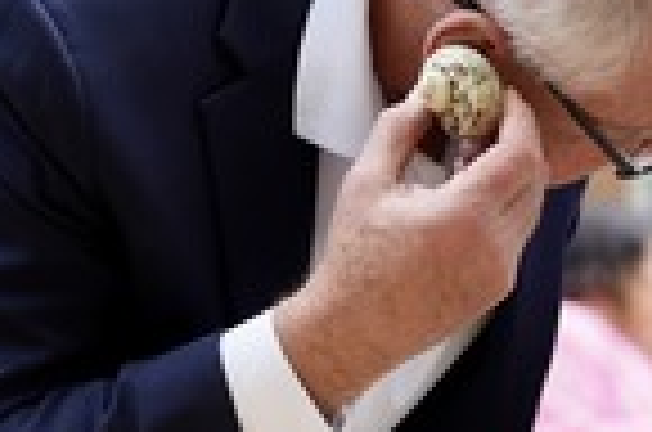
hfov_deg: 10.1
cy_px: 475
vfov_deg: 6.6
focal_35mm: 205
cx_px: 297
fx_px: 3705
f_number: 2.8
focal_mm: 53
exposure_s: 1/320
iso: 100
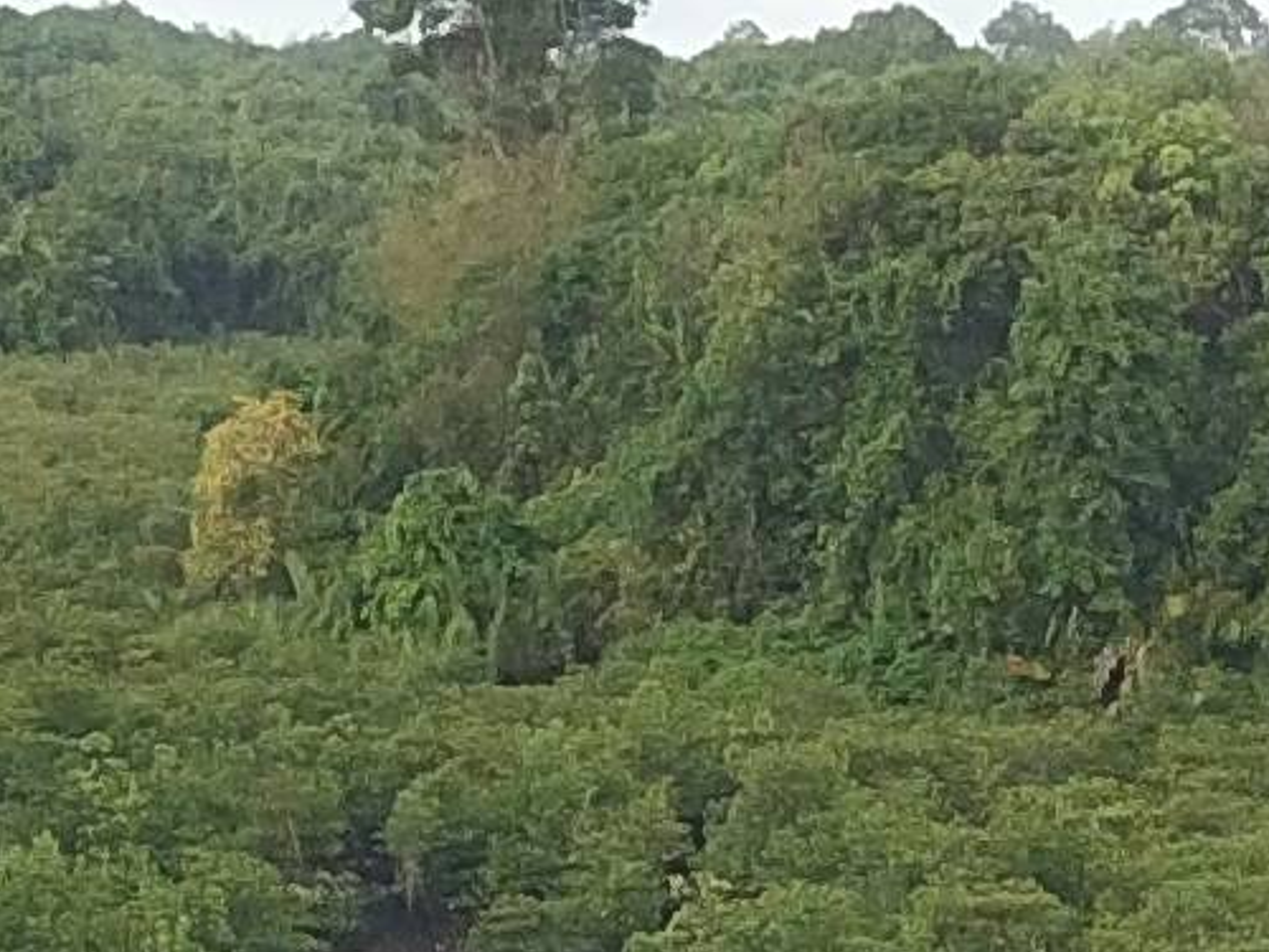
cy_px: 2709
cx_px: 439
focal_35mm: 208
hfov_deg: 9.5
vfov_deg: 6.6
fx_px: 7625
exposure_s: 1/233
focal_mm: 4.73
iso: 100
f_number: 2.2
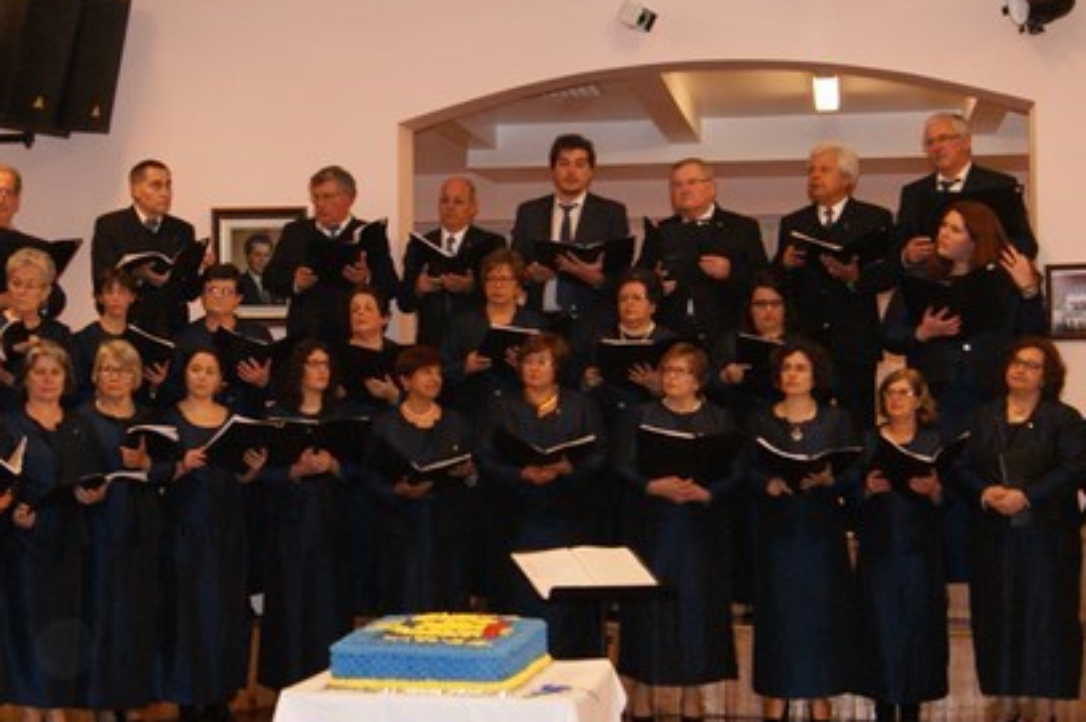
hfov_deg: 30.7
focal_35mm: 65
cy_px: 372
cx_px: 329
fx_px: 1959
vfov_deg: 20.9
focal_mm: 22
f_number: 5.6
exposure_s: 1/60
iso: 400
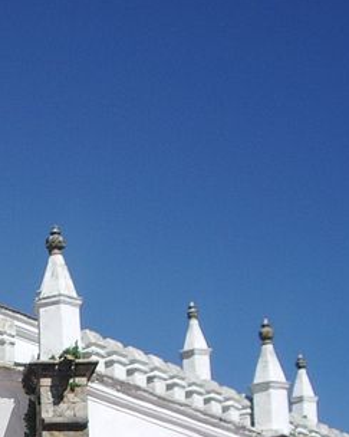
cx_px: -139
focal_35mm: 115
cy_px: 474
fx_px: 1486
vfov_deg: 16.3
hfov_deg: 12.8
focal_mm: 5.8
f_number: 4.3
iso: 50
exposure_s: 1/800
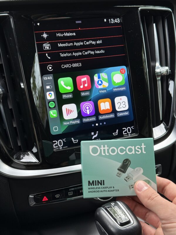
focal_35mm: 48
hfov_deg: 30.3
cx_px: 88
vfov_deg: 39.7
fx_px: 325
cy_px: 118
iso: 100
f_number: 1.78
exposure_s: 1/122
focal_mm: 6.76
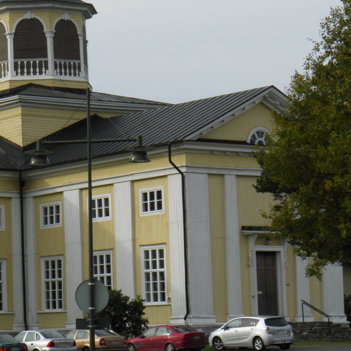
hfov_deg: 11.2
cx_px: -30
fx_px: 1767
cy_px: 104
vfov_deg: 11.3
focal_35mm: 154
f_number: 5.5
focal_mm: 13.2
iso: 50
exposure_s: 1/250
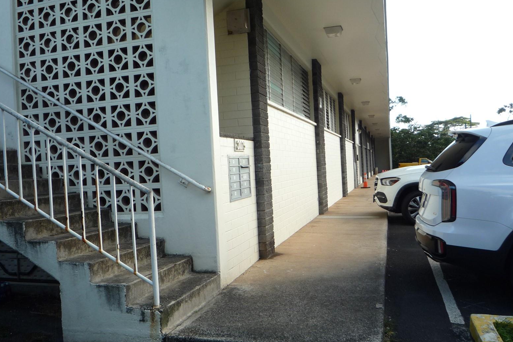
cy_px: 178
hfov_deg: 58.7
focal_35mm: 32
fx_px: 456
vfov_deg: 41.1
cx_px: 258
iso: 100
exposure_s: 1/125
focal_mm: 5.2
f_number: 4
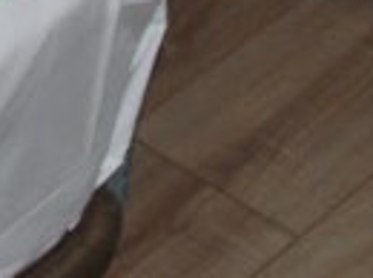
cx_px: -337
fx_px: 2474
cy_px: -407
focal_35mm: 230
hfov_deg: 8.3
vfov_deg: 6.1
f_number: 3.5
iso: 200
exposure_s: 1/60
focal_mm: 18
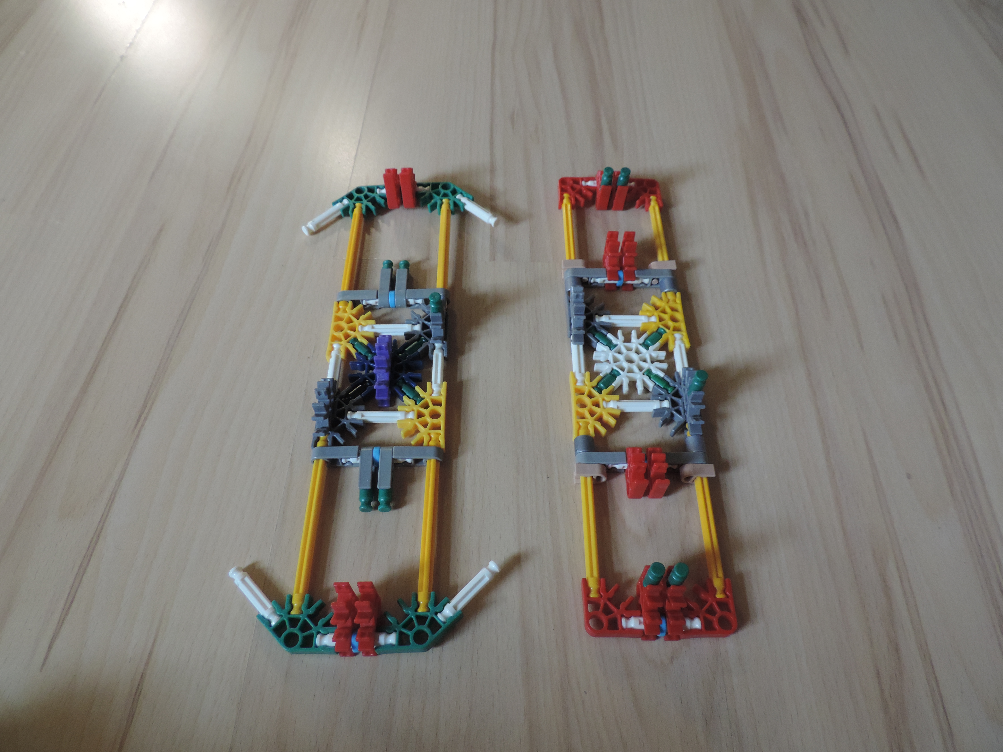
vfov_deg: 56.8
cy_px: 376
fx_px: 695
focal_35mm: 24
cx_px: 502
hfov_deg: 71.6
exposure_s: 1/30
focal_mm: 4.3
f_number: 3
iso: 360
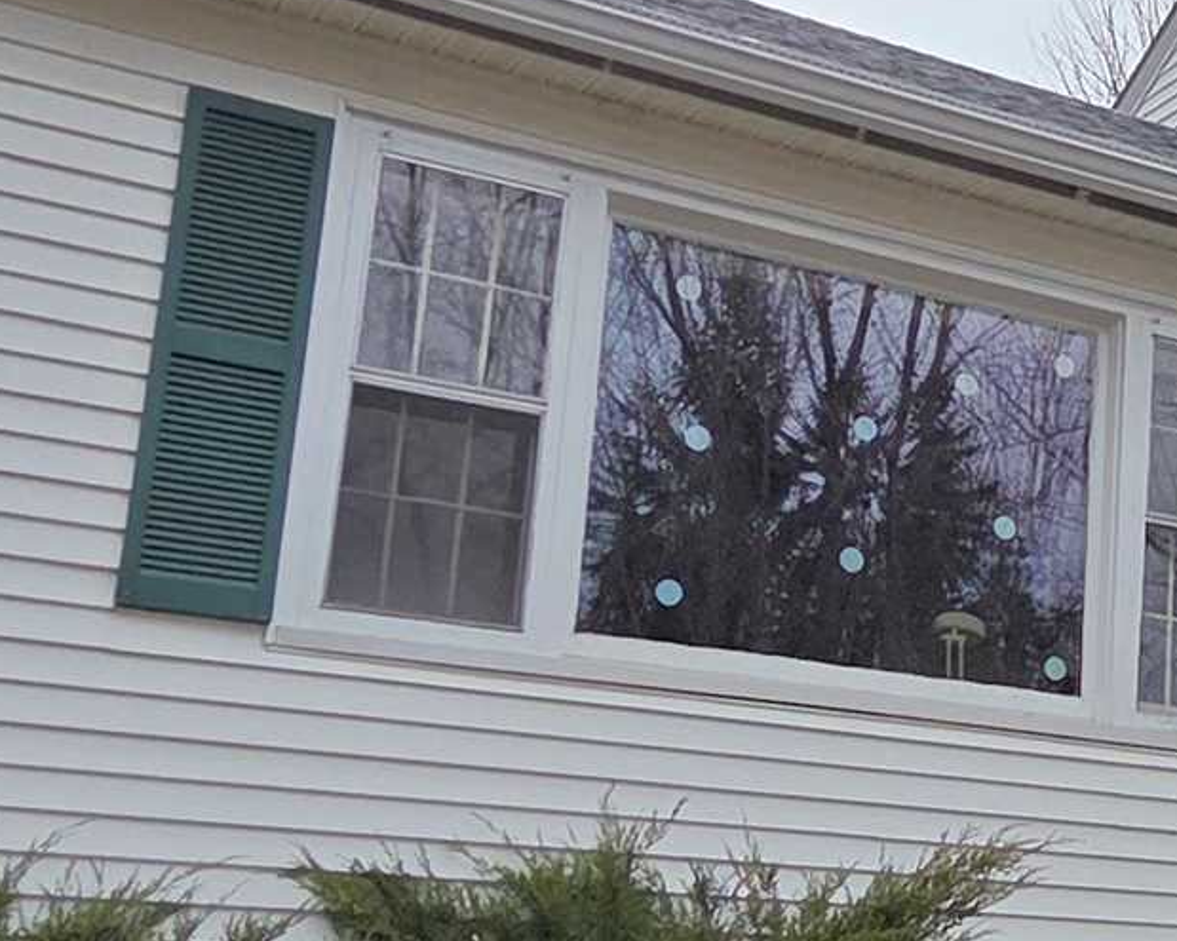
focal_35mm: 63
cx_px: 1540
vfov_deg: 24.2
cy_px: 549
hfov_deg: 25.7
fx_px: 2194
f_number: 2.2
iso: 50
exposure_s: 1/1899
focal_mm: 2.2
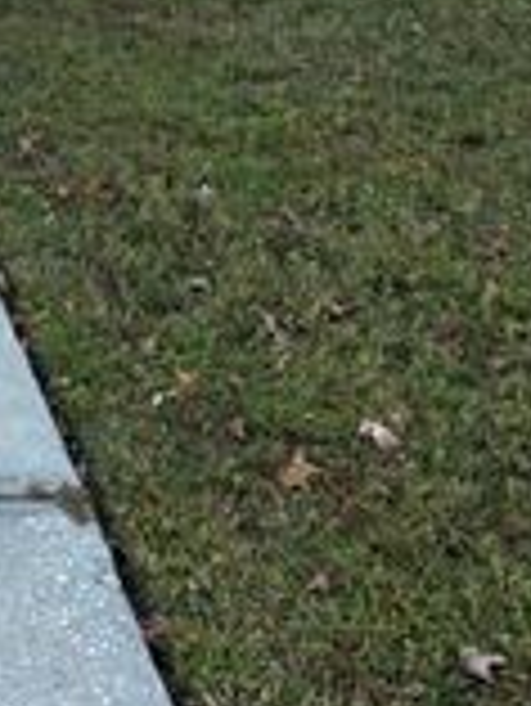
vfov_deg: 20.6
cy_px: -162
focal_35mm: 88
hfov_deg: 15.2
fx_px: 1797
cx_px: -331
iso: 50
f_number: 1.6
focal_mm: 5.96
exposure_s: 1/376
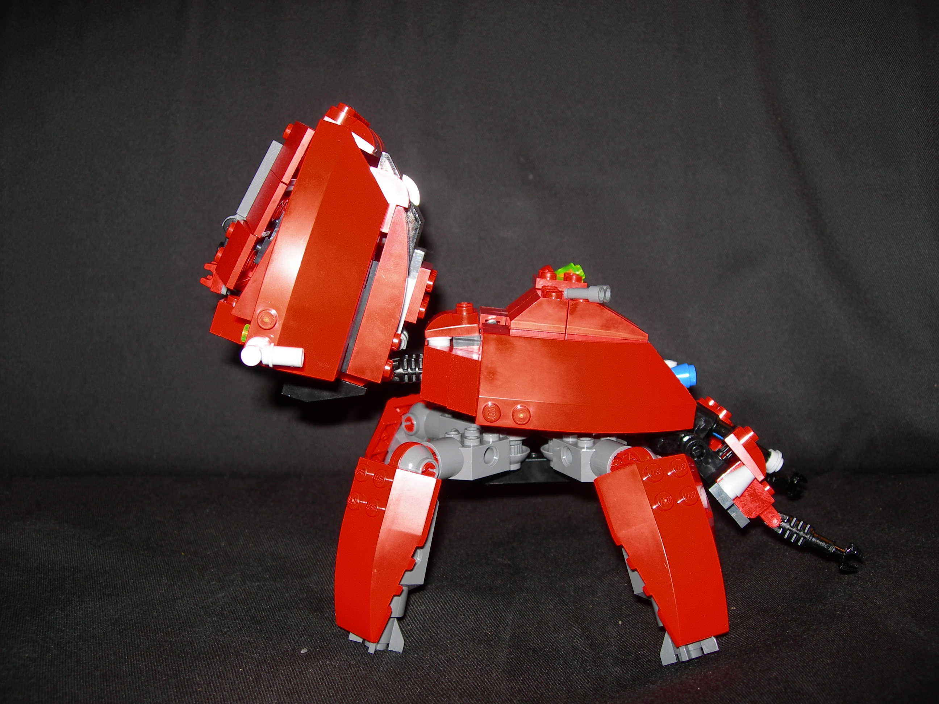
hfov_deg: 49.0
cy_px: 352
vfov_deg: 37.7
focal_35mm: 38
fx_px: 1031
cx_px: 470
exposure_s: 1/60.1
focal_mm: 7.8
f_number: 2.8
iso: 50
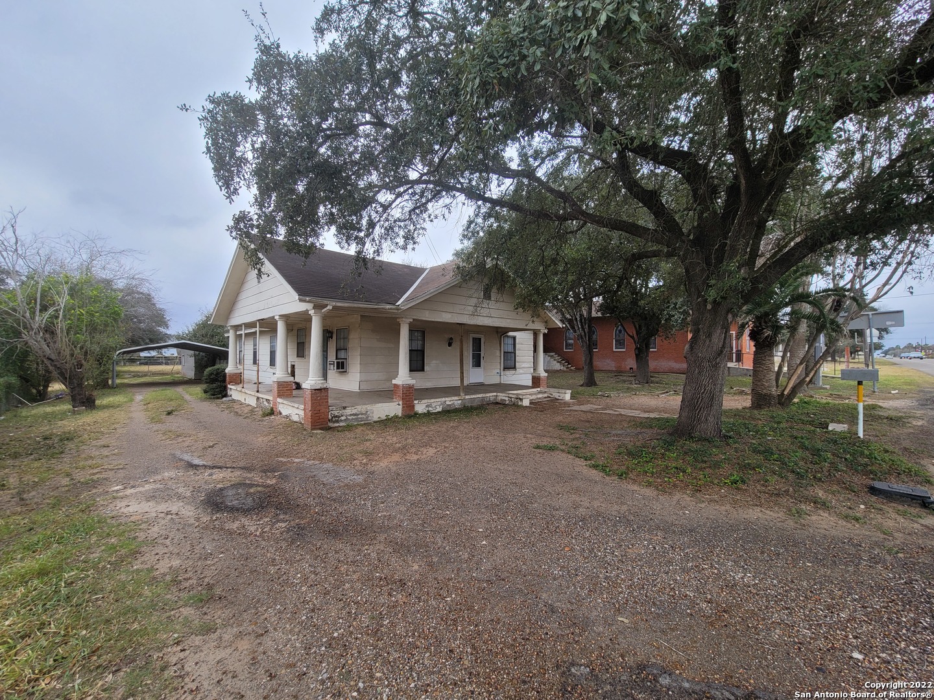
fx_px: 351
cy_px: 350
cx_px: 467
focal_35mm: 13
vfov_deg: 89.9
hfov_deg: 106.2
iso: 64
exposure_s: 1/814
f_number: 2.2
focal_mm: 2.2
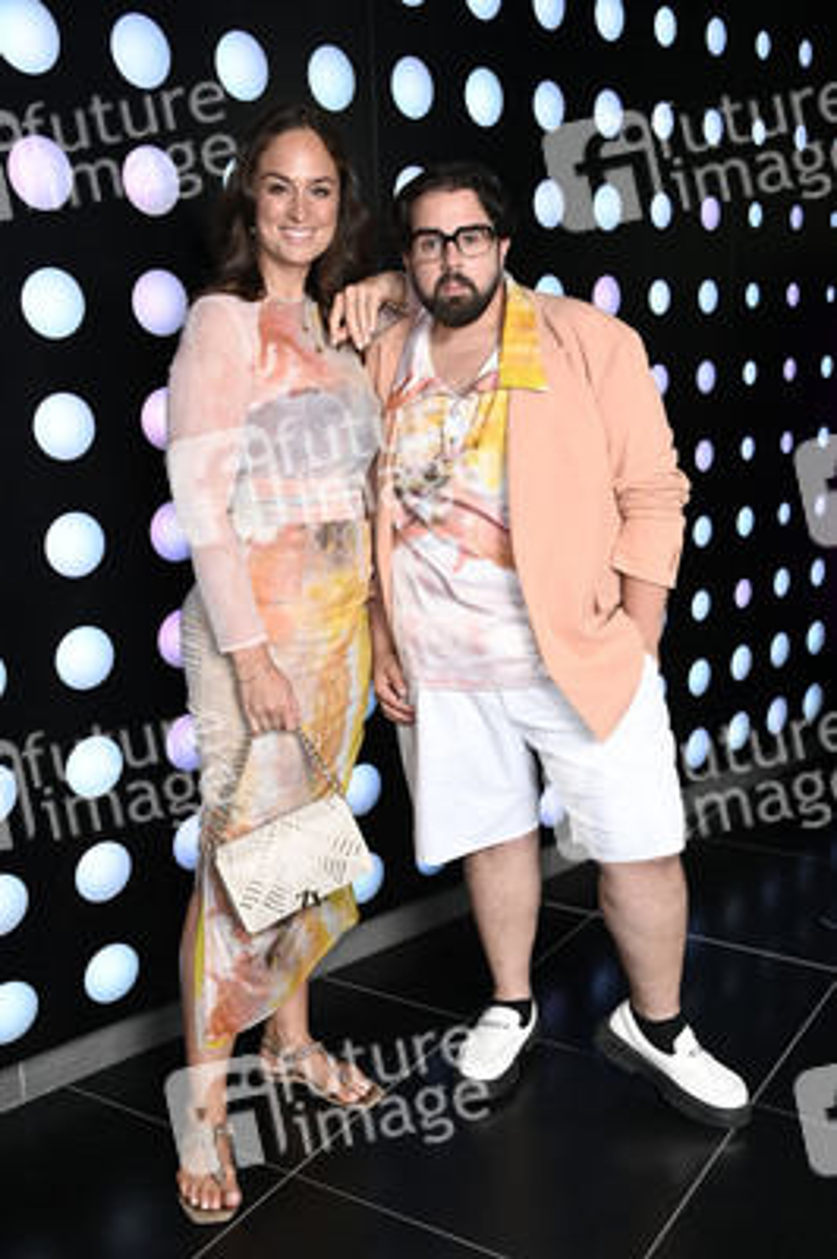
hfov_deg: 35.0
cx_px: 418
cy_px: 630
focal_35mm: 38
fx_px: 1327
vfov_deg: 50.7
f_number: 5.6
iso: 800
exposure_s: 1/250
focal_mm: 38
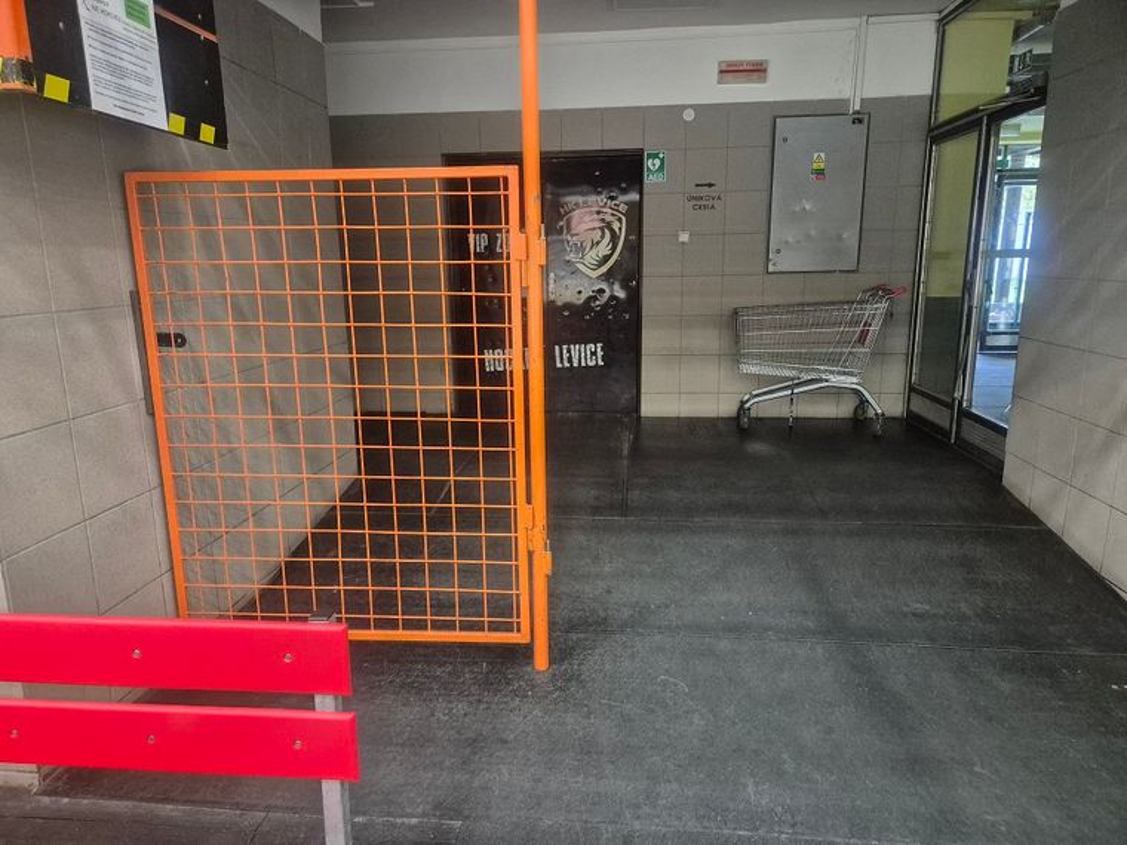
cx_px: 564
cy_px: 422
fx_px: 749
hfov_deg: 73.9
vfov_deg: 58.9
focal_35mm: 23
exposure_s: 1/100
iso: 1600
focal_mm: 5.4
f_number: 1.8
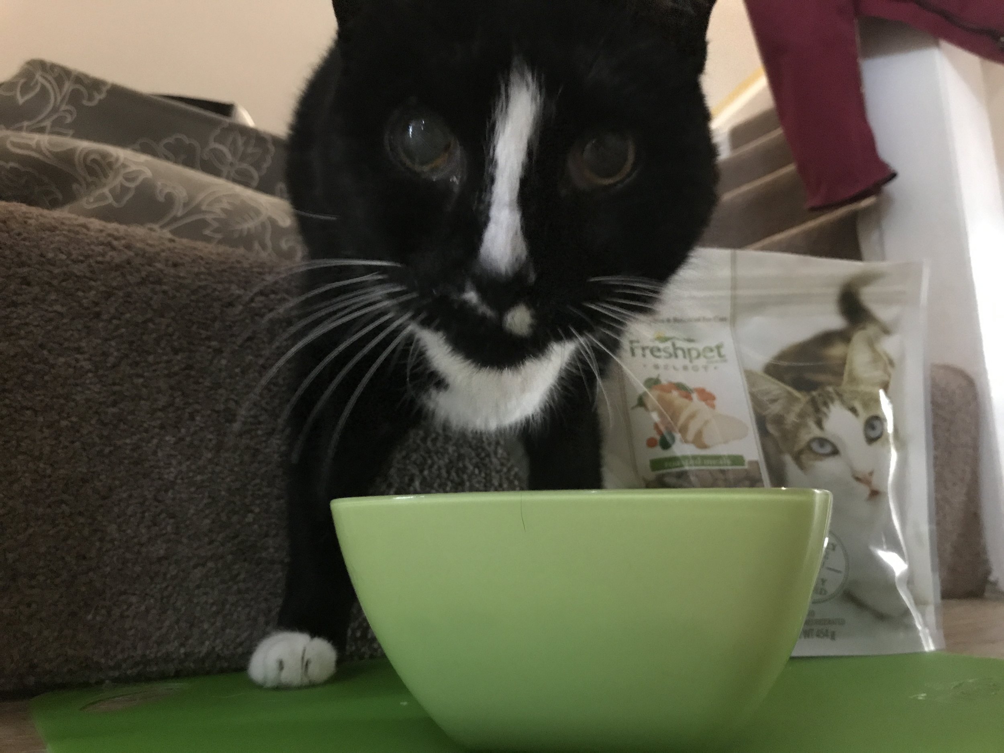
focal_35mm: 28
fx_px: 812
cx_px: 502
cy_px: 376
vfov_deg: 49.7
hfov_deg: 63.4
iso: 125
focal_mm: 3.99
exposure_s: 1/4
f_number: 1.8
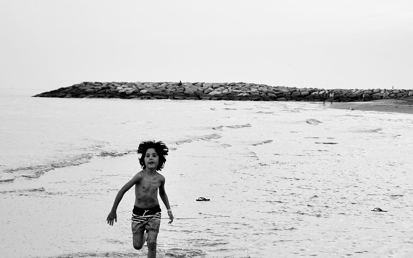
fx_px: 1305
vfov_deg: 11.3
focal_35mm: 116
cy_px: 170
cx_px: 207
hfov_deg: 18.0
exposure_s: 1/160
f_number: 6.3
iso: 200
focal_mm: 50
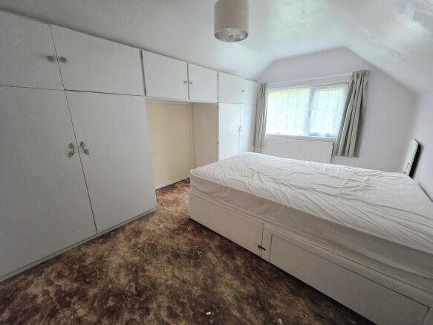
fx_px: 163
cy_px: 162
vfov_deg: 89.9
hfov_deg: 106.2
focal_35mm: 13
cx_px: 216
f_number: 1.9
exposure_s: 1/60.2
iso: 640
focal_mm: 2.2
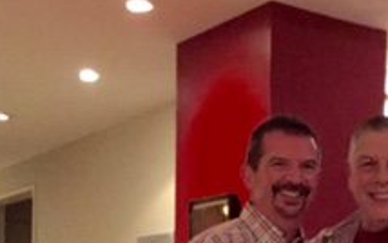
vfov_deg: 13.5
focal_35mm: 92
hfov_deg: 22.3
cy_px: 355
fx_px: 973
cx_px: 296
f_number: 2.2
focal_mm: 4.15
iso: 500
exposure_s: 1/15
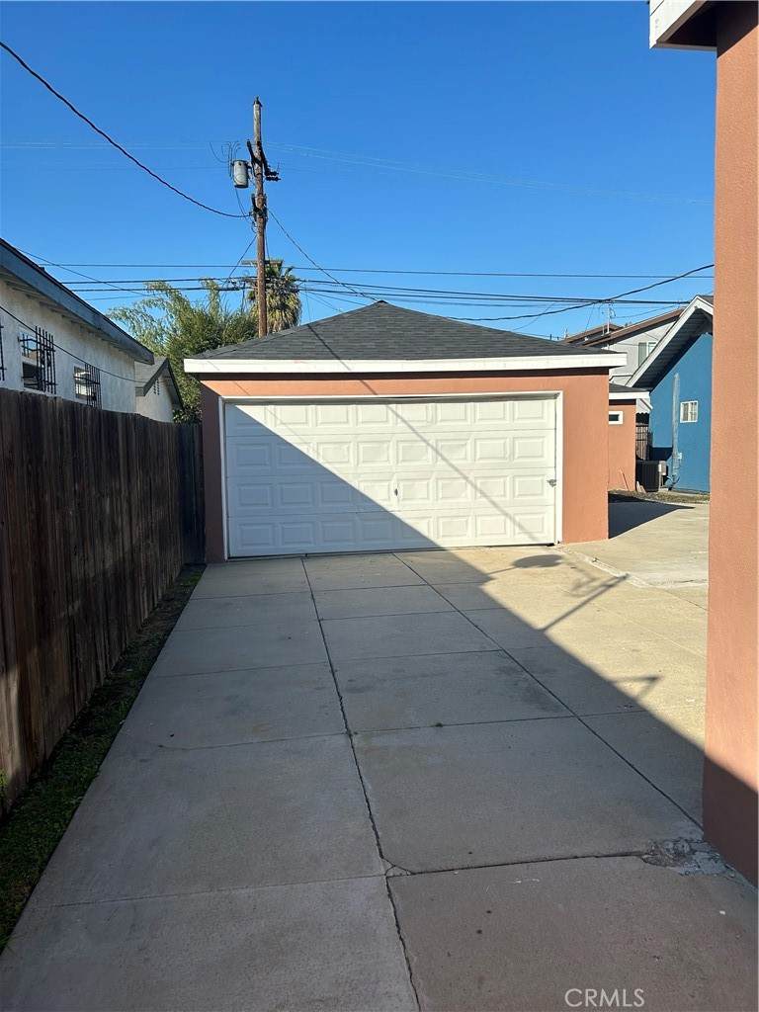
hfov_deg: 53.1
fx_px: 760
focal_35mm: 26
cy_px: 506
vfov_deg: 67.3
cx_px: 380
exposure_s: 1/4444
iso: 50
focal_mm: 5.7
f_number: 1.5
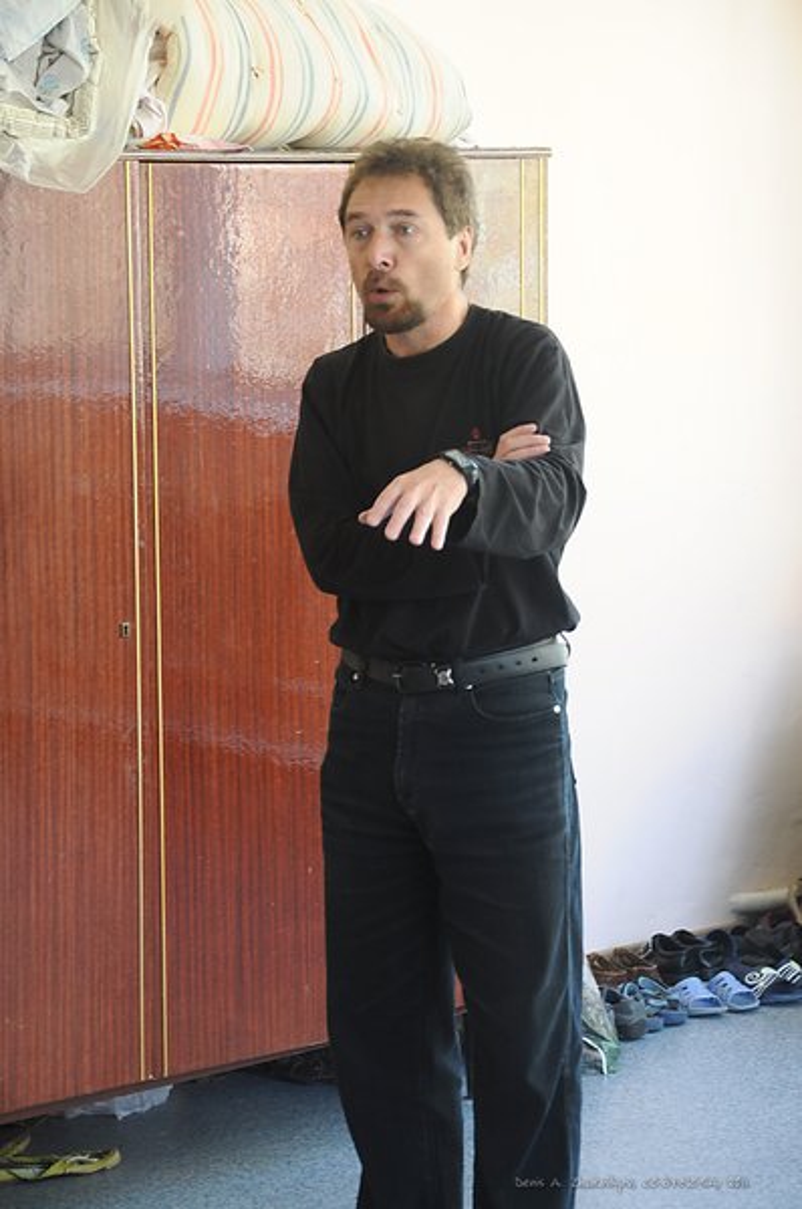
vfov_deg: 19.5
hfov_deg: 13.0
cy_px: 604
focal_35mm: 105
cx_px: 401
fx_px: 3521
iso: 500
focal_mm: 70
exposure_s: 1/25
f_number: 6.3
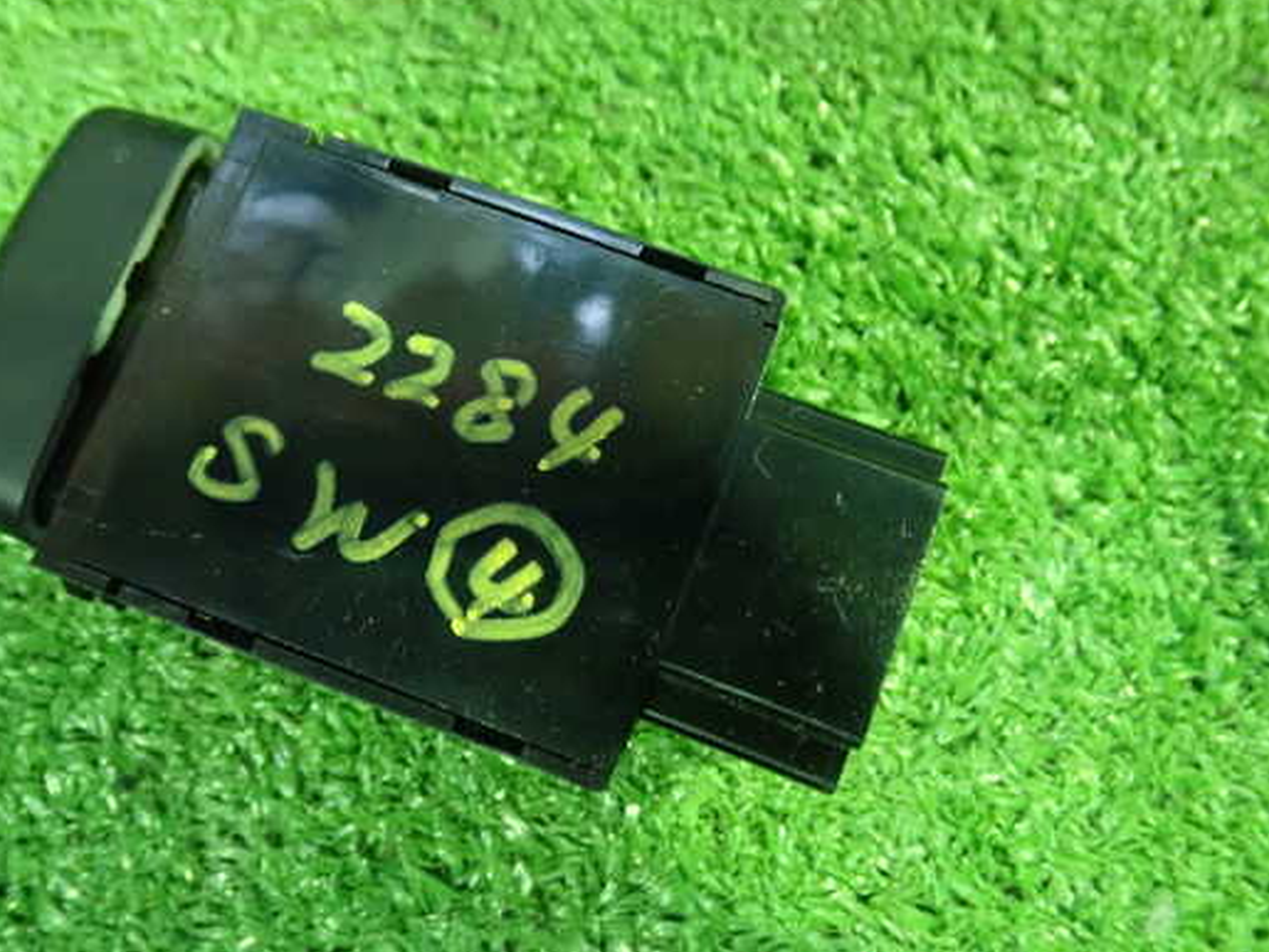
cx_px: 531
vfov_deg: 40.7
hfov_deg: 52.4
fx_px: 1284
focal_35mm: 35
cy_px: 461
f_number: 2.3
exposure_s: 1/30
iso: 1250
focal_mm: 5.5
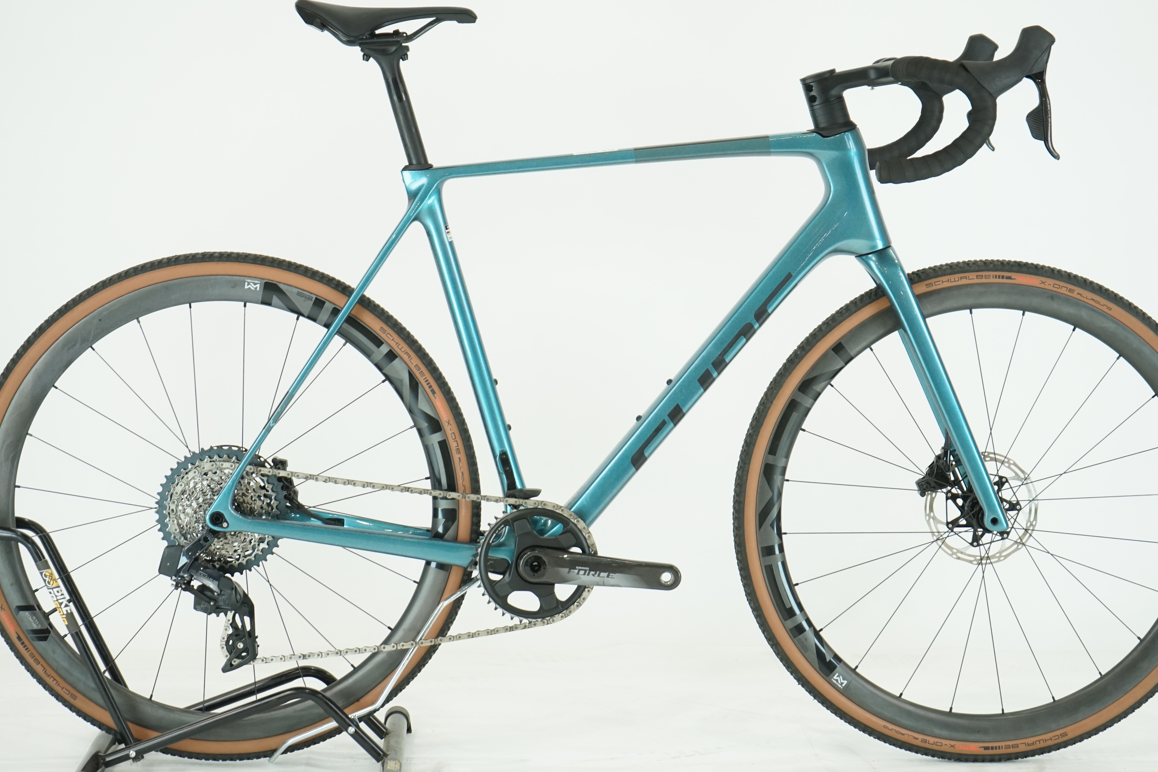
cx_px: 597
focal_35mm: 77
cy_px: 362
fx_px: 2476
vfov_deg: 17.7
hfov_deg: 26.3
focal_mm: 68
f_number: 5.6
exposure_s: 1/200
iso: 1600
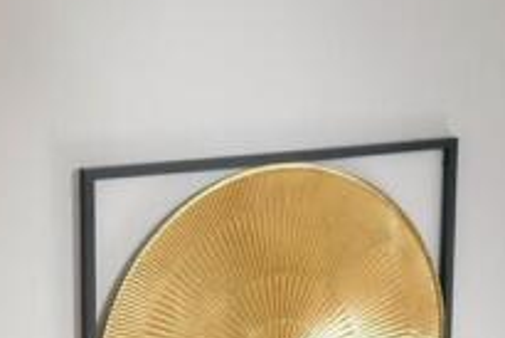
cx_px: 264
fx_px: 1572
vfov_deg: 12.2
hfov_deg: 18.2
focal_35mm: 112
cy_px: 144
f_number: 2
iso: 400
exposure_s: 1/100
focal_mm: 23
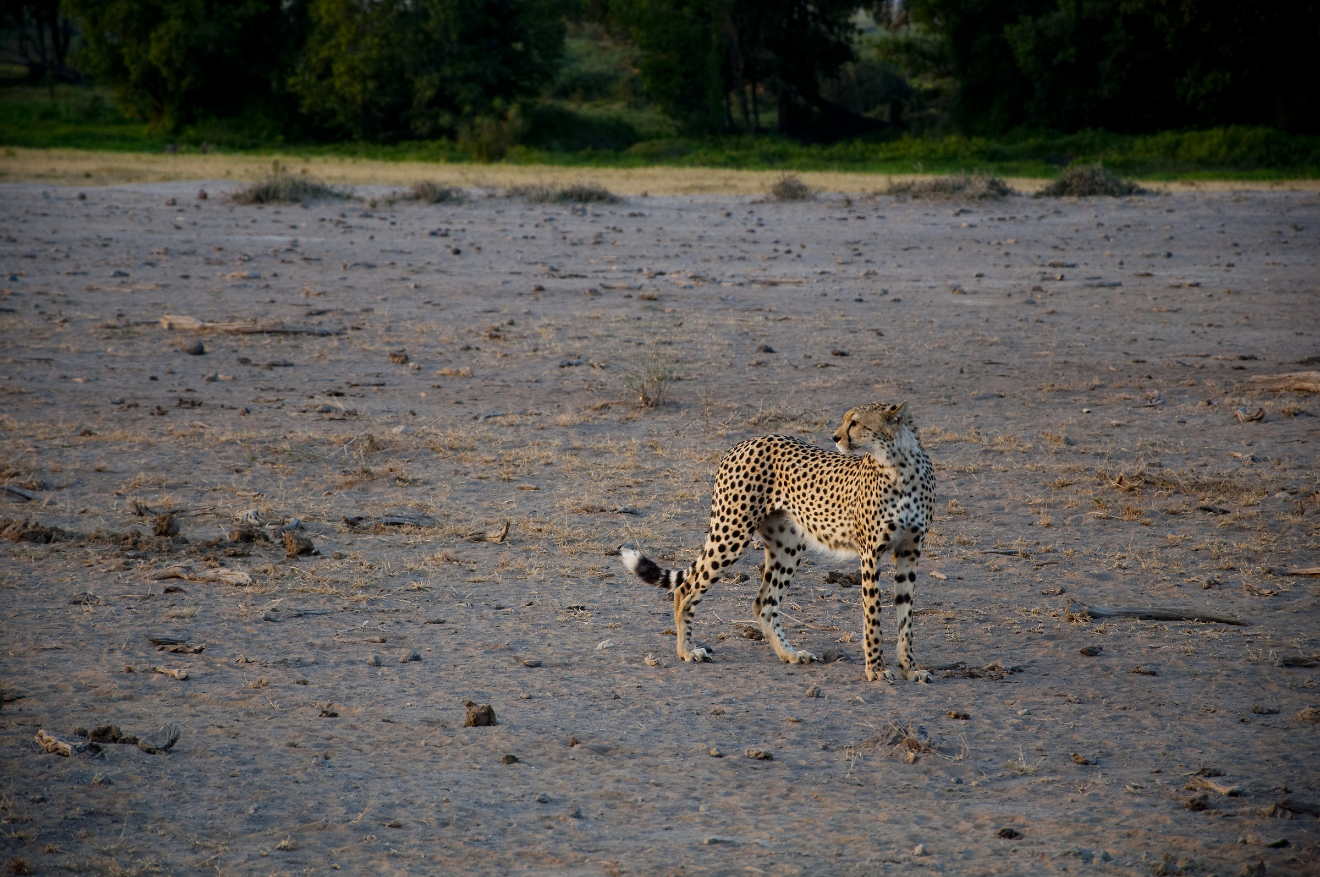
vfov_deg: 8.7
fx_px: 5768
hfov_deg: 13.1
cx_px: 660
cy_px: 438
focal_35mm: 158
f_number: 5.6
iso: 200
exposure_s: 1/40
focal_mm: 105
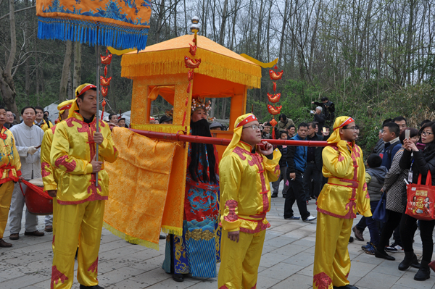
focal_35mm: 39
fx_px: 471
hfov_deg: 49.6
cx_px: 218
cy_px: 144
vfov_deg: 34.2
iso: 200
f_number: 7.1
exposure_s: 1/200
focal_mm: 26
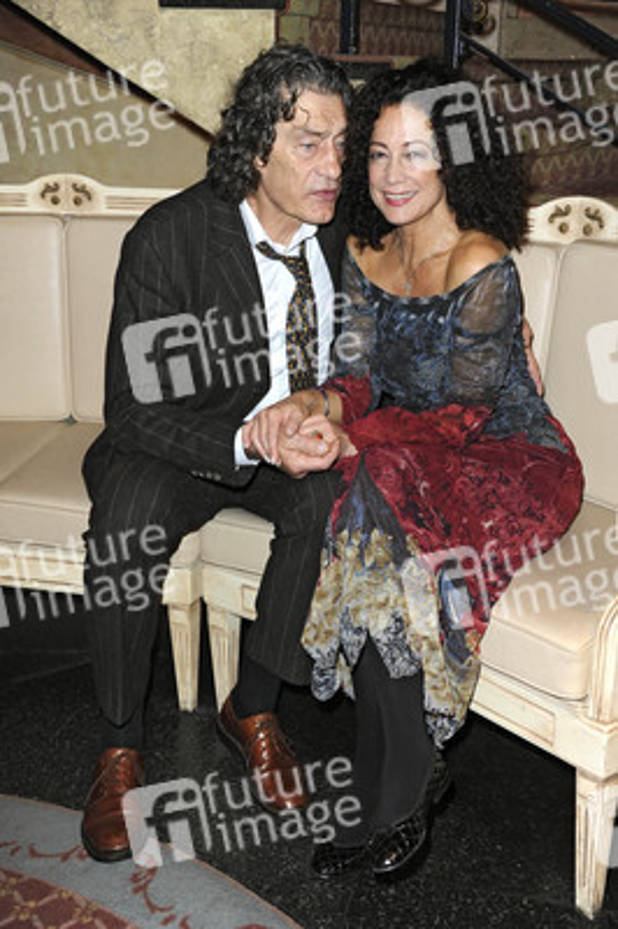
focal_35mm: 45
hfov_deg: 29.8
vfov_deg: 43.6
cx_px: 309
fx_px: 1161
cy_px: 464
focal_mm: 45
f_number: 5.6
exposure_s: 1/125
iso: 1000
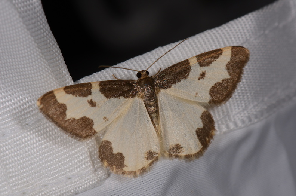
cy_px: 98
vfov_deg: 10.7
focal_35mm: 128
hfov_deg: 16.1
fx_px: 1046
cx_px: 148
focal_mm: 85
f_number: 22
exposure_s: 1/60
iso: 100
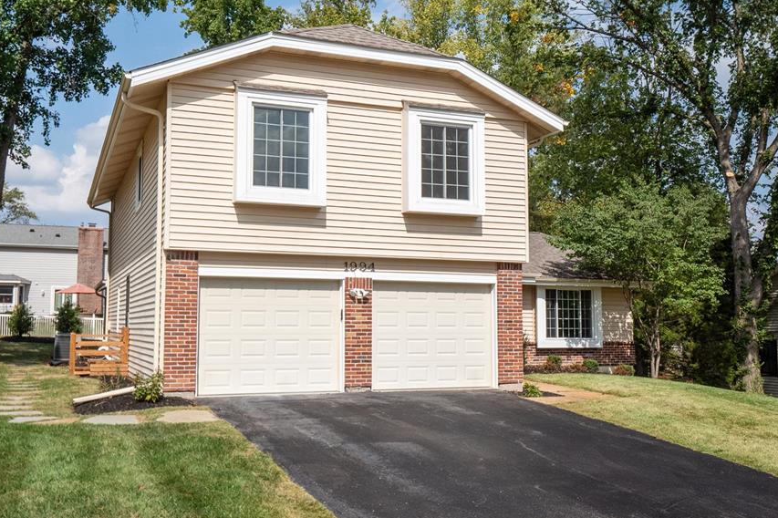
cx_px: 372
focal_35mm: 36
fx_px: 778
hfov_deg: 53.1
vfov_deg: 36.8
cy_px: 252
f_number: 8
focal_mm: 15
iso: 400
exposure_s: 1/1250
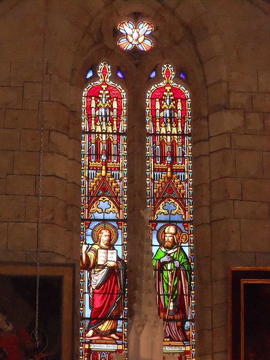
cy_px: 180
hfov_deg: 12.3
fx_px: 1248
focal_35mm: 120
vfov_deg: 16.4
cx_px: 135
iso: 1600
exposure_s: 1/60
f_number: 5.4
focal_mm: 21.5
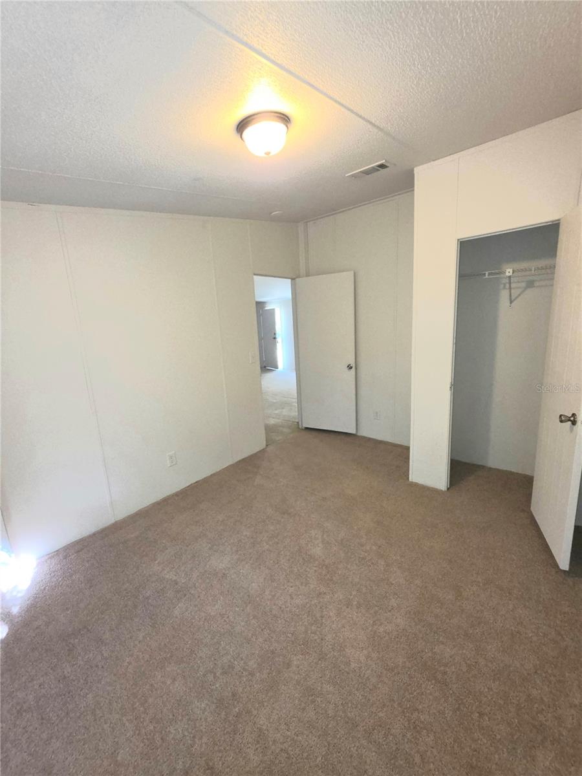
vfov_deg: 106.2
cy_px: 388
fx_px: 291
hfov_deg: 89.9
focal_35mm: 13
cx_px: 291
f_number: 1.9
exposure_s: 1/60.2
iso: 200
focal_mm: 2.2
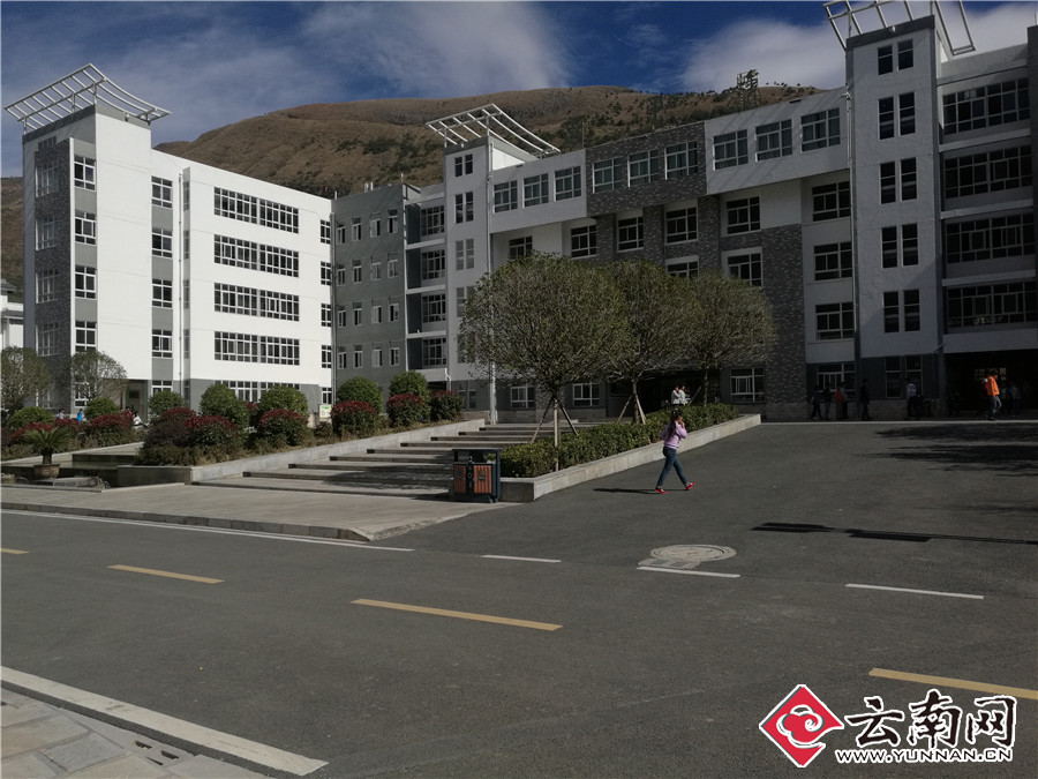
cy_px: 390
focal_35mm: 27
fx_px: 810
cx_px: 519
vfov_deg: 51.4
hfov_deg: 65.3
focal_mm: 4.04
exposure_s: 1/2976
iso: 50
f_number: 2
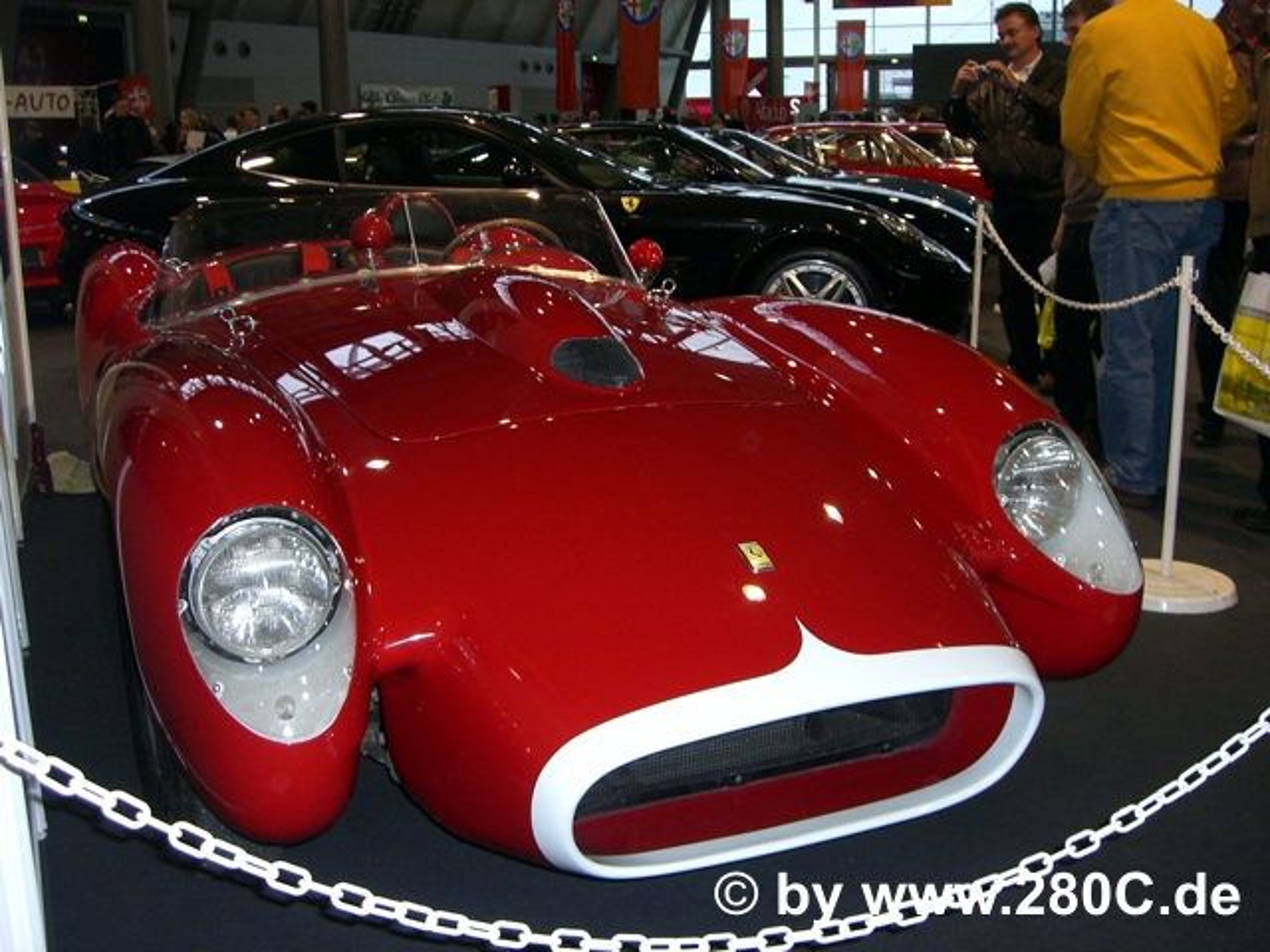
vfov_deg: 37.7
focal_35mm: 38
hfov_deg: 49.0
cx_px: 635
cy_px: 476
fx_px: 1394
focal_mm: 6.2
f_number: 2.7
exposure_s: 1/60
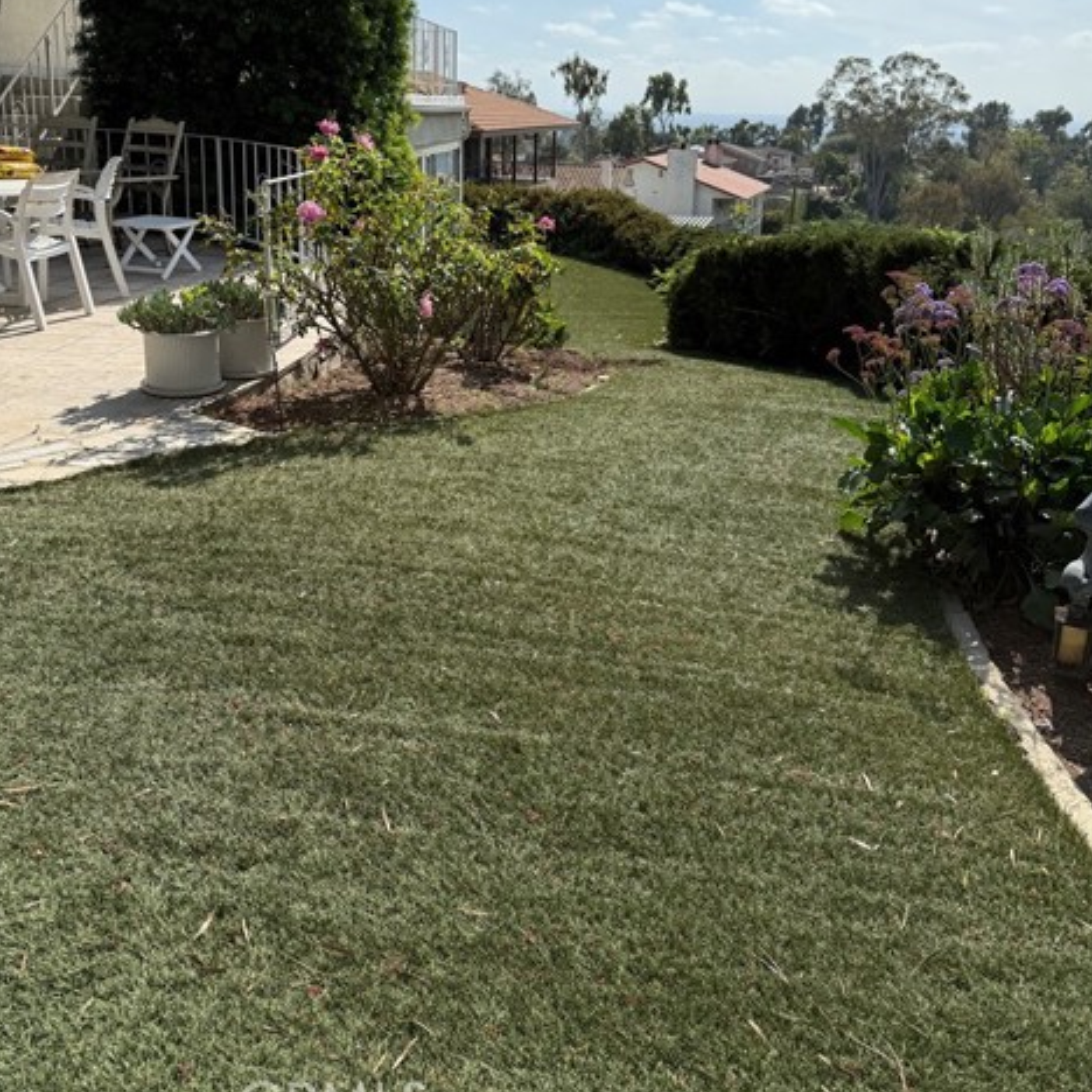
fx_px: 1035
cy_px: 390
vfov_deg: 54.8
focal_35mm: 29
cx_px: 551
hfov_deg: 55.6
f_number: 1.78
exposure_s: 1/8130
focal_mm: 6.76
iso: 80
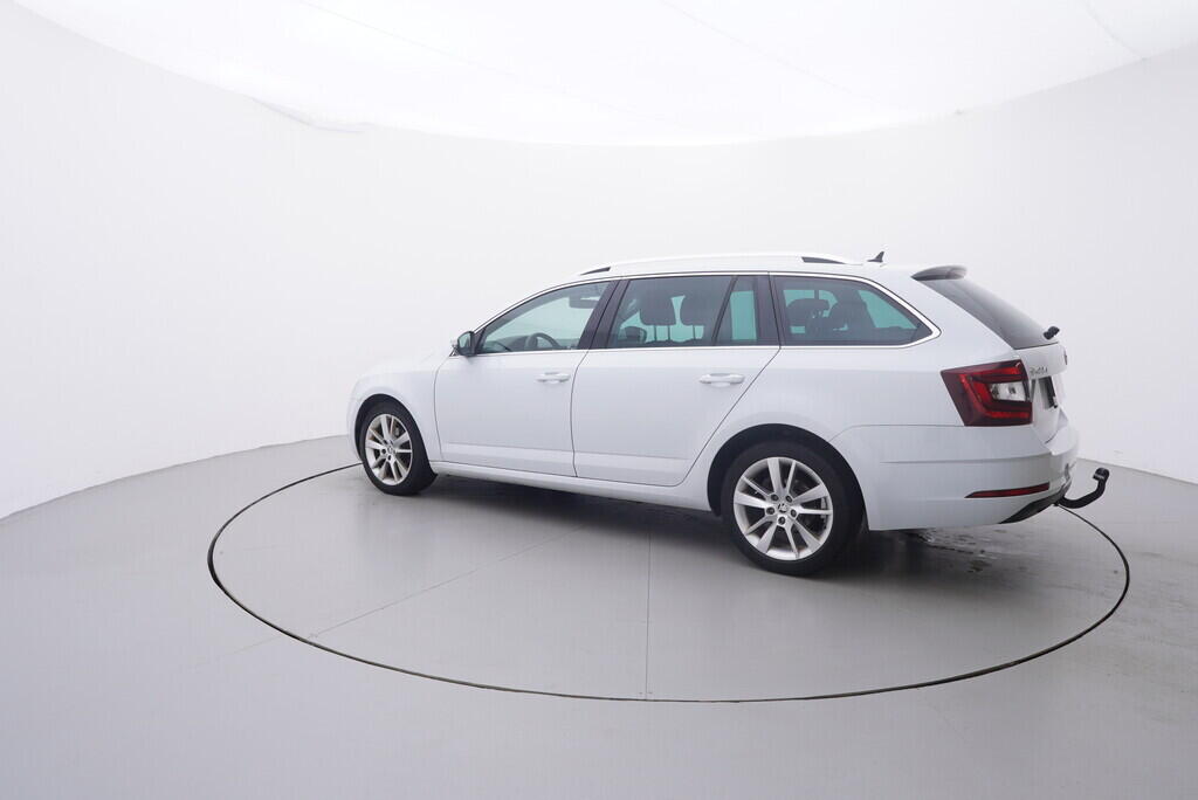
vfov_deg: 56.2
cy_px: 400
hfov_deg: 77.3
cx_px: 599
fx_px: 749
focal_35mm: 22
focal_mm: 15
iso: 200
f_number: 5
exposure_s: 1/80
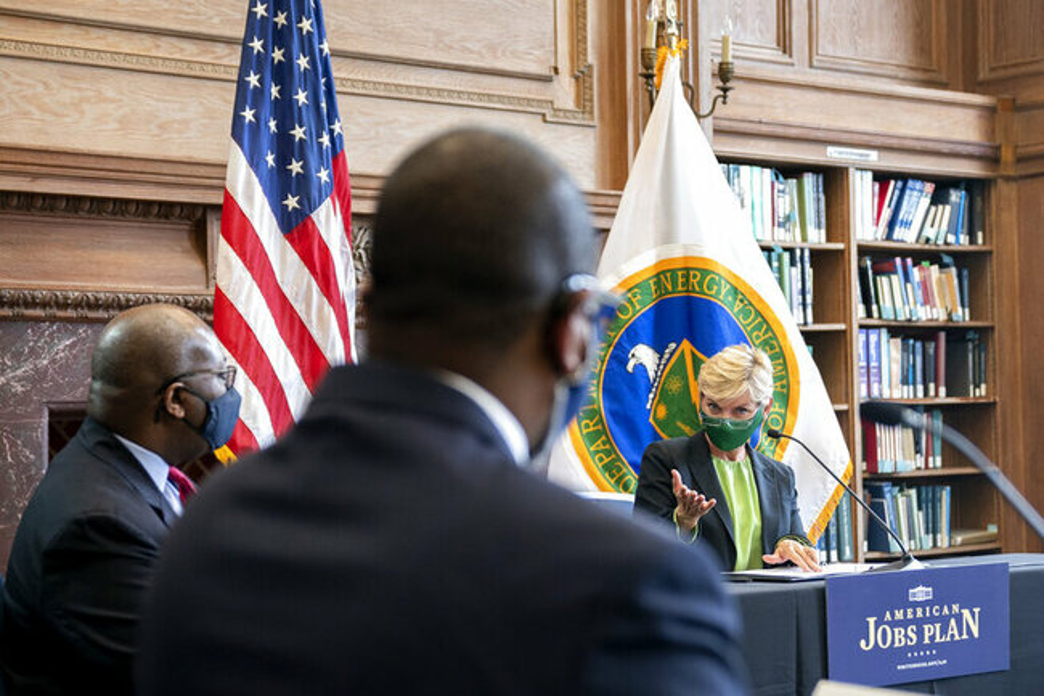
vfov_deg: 19.4
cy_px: 348
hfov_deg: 28.9
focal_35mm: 70
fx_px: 2029
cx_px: 522
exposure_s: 1/320
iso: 800
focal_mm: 47
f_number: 2.8
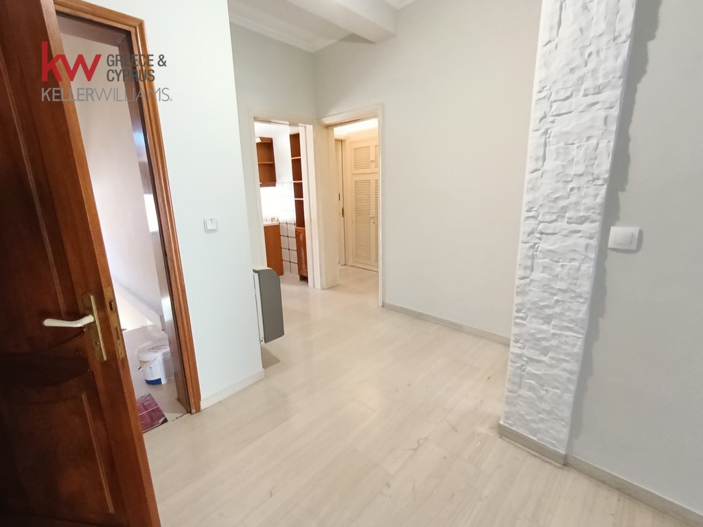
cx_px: 352
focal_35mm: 15
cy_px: 264
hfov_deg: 98.2
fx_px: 305
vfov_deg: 81.7
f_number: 2.2
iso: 679
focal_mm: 1.65
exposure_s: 1/33.3
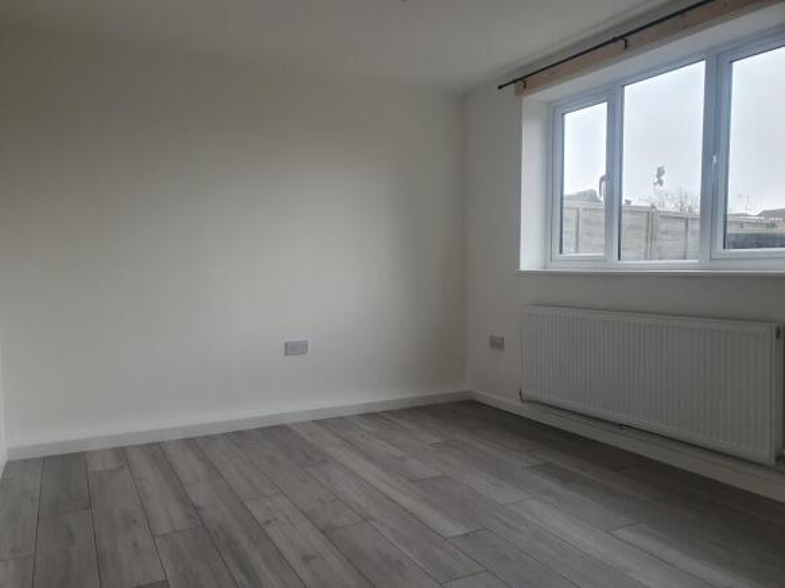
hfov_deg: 67.3
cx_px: 392
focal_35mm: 26
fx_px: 589
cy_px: 294
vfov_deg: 53.0
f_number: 2.4
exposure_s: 1/100
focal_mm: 4.32
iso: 80
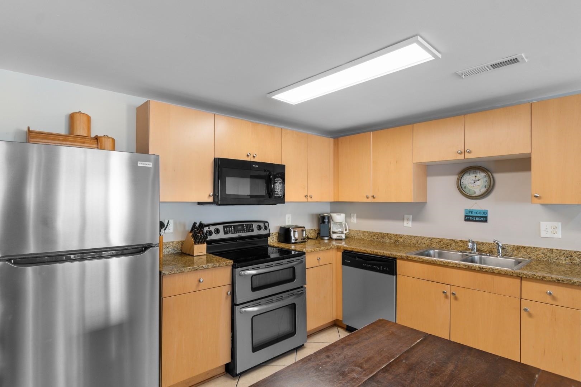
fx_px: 307
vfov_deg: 64.6
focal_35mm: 19
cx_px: 290
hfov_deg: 86.9
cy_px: 194
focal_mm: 13
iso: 100
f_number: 4.8
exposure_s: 1/25
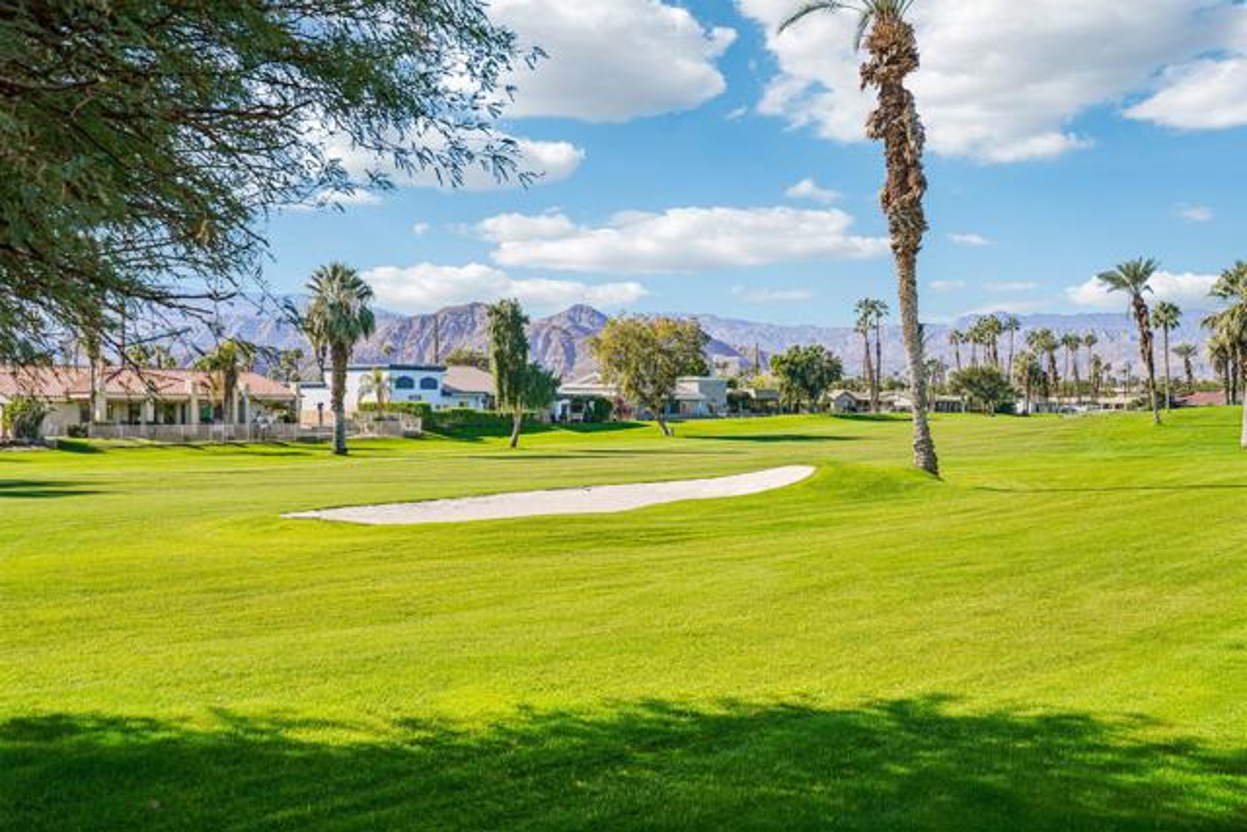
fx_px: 1213
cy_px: 416
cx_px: 624
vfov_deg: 37.9
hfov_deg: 54.4
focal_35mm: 35
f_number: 8
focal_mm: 35
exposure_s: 1/320
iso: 100
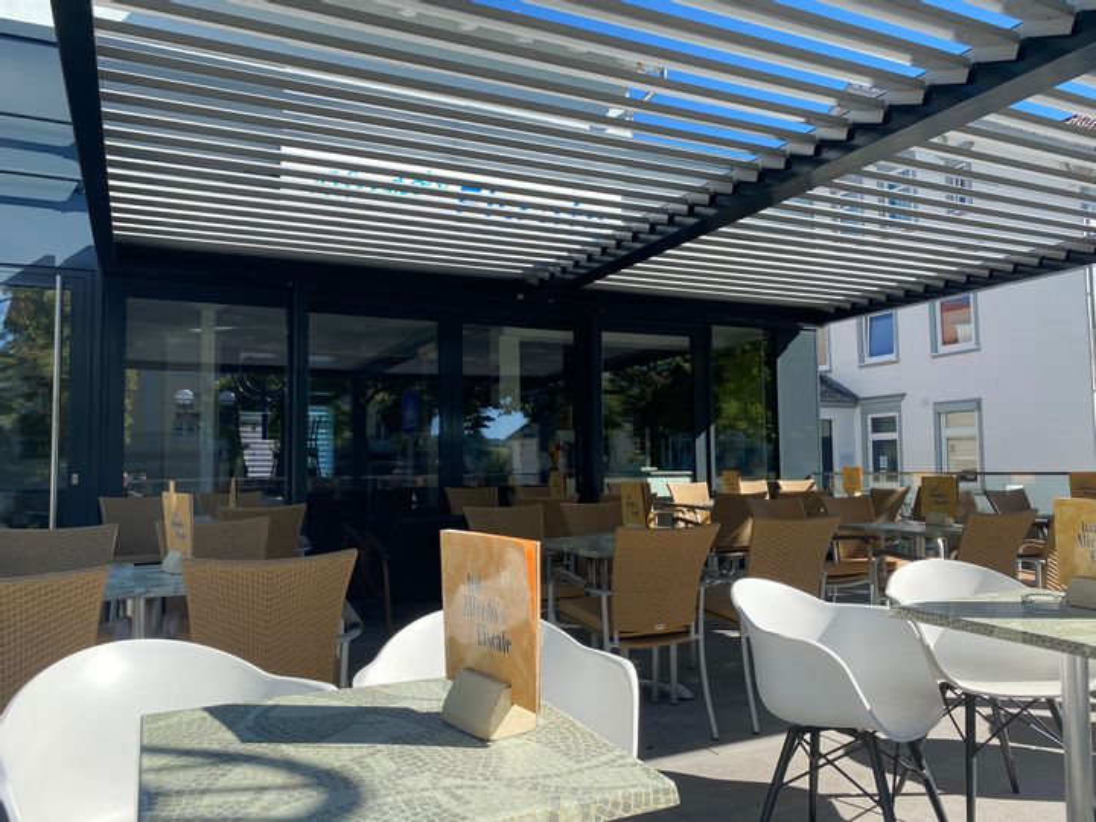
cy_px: 411
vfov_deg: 53.1
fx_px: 823
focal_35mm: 26
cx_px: 548
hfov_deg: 67.3
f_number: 1.8
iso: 32
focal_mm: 4.25
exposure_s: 1/1346
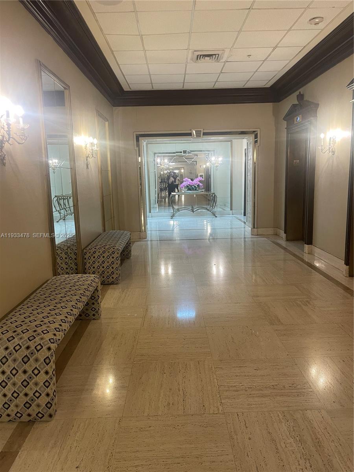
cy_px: 236
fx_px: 355
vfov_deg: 67.3
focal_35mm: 26
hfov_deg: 53.1
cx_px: 177
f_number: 1.6
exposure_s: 1/60
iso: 160
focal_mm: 4.2
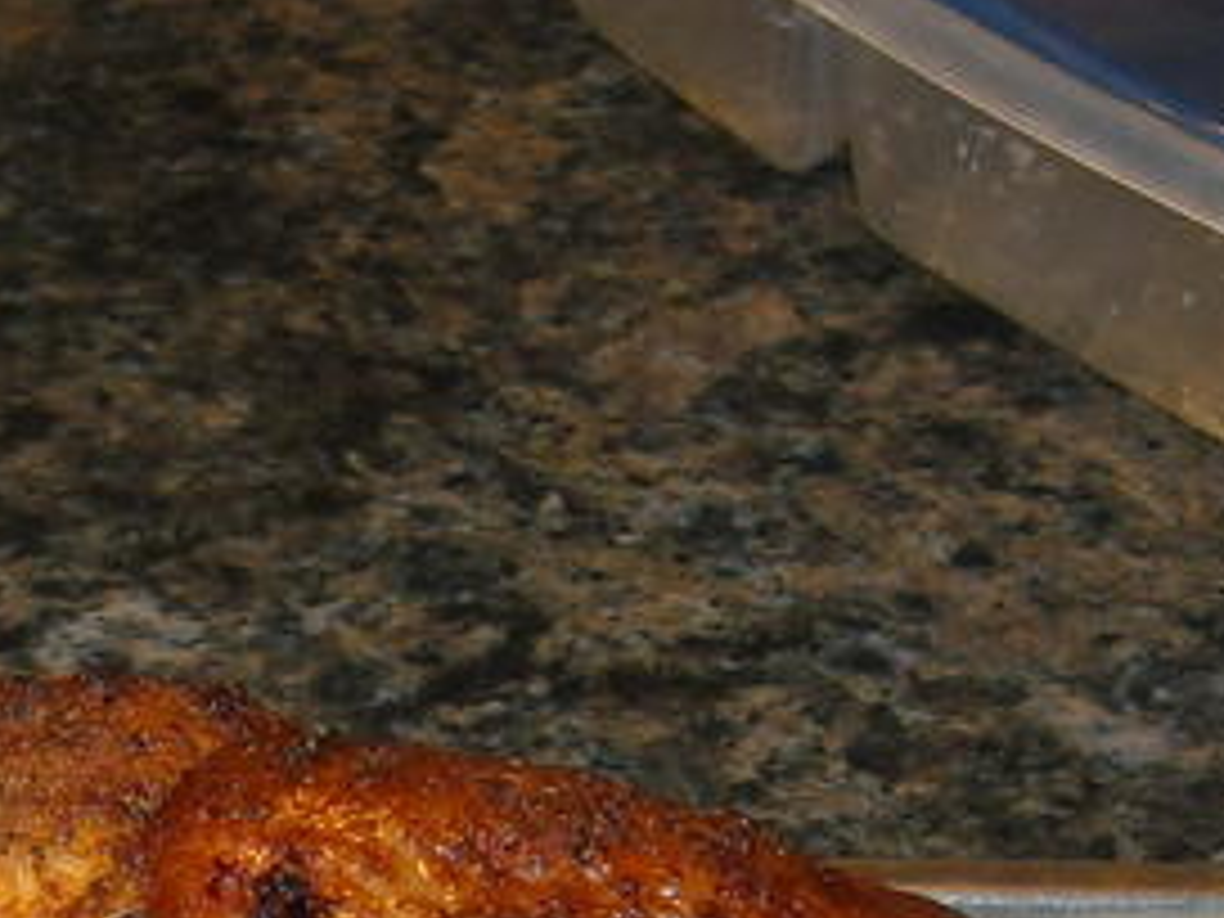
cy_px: 1402
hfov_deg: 16.2
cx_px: -320
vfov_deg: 12.1
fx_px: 4102
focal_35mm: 116
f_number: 2.8
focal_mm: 5.7
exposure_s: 1/60
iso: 200
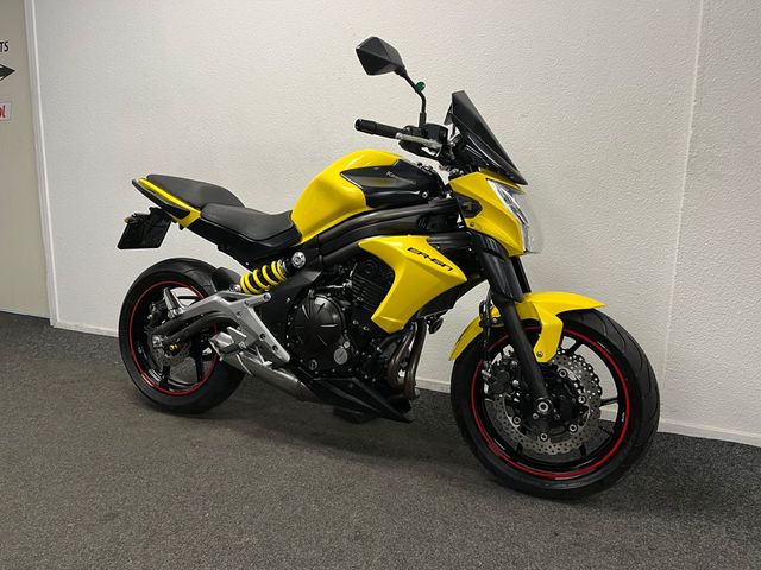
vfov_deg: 53.1
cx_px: 380
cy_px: 285
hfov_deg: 67.3
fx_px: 572
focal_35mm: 26
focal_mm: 5.1
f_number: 1.6
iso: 80
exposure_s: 1/50
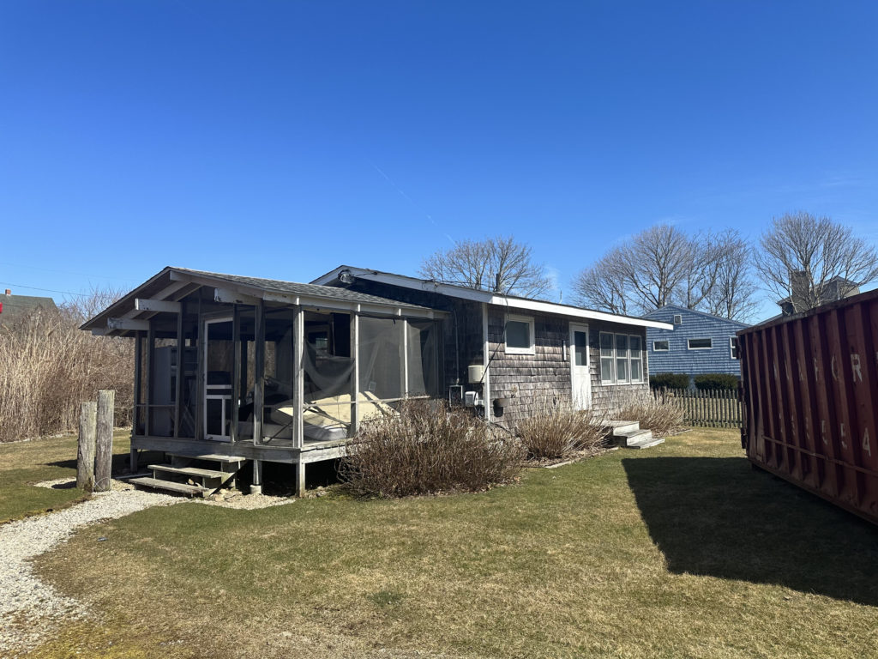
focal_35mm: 24
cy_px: 330
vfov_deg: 56.8
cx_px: 439
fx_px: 609
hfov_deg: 71.6
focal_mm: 6.86
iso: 80
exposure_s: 1/4184
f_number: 1.78
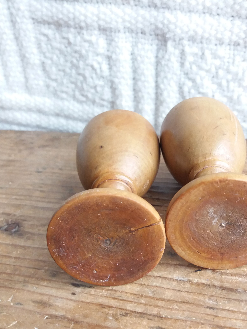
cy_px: 170
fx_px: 343
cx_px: 154
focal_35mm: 36
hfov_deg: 39.4
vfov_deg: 51.3
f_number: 1.9
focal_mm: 3.7
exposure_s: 1/33
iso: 160
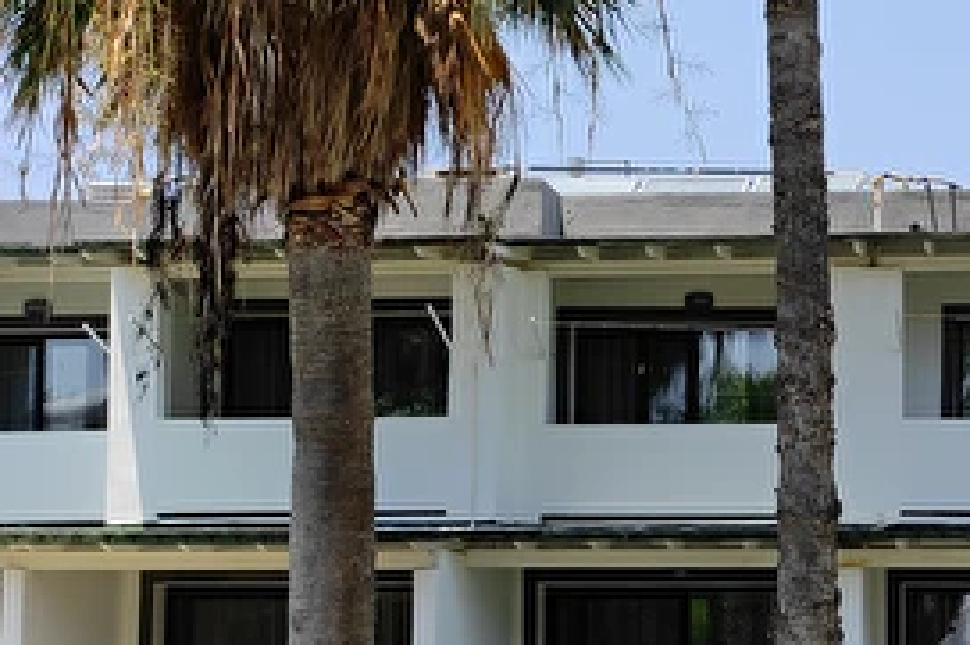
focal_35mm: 50
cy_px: 552
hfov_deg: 36.6
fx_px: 1346
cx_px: 913
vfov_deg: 26.3
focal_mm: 4.74
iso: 50
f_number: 1.79
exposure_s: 1/657
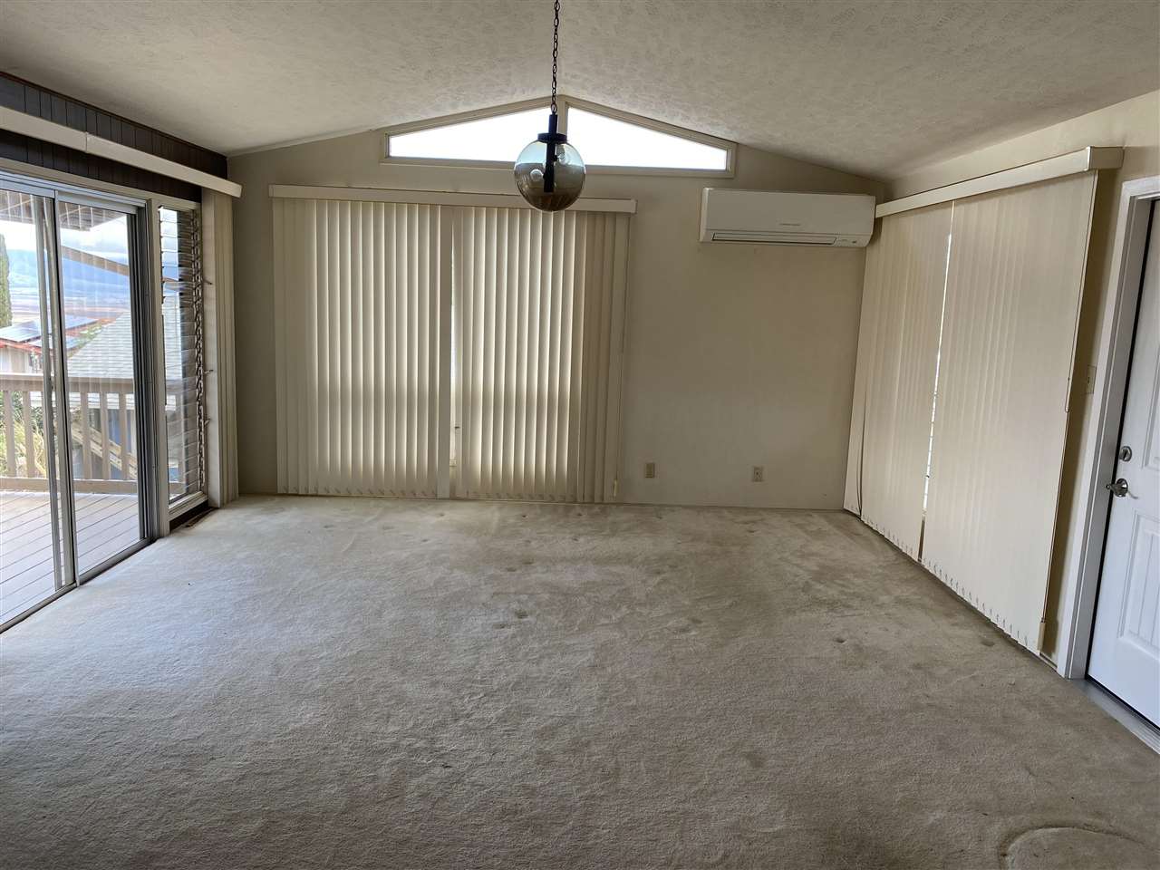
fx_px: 871
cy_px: 435
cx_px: 580
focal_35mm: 26
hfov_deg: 67.3
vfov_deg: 53.1
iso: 32
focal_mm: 4.25
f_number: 1.8
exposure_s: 1/136
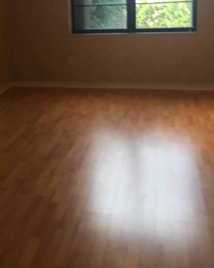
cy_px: 53
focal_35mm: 47
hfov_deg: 31.6
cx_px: 60
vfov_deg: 38.1
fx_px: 372
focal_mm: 4.15
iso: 32
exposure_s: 1/40
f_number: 2.2
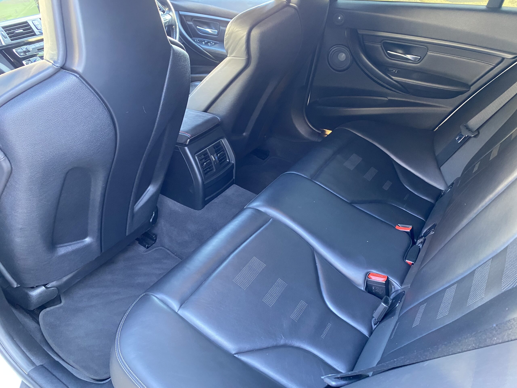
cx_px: 258
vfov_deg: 53.1
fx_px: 388
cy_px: 194
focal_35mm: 26
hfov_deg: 67.3
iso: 500
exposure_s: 1/53
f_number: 1.8
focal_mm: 4.25
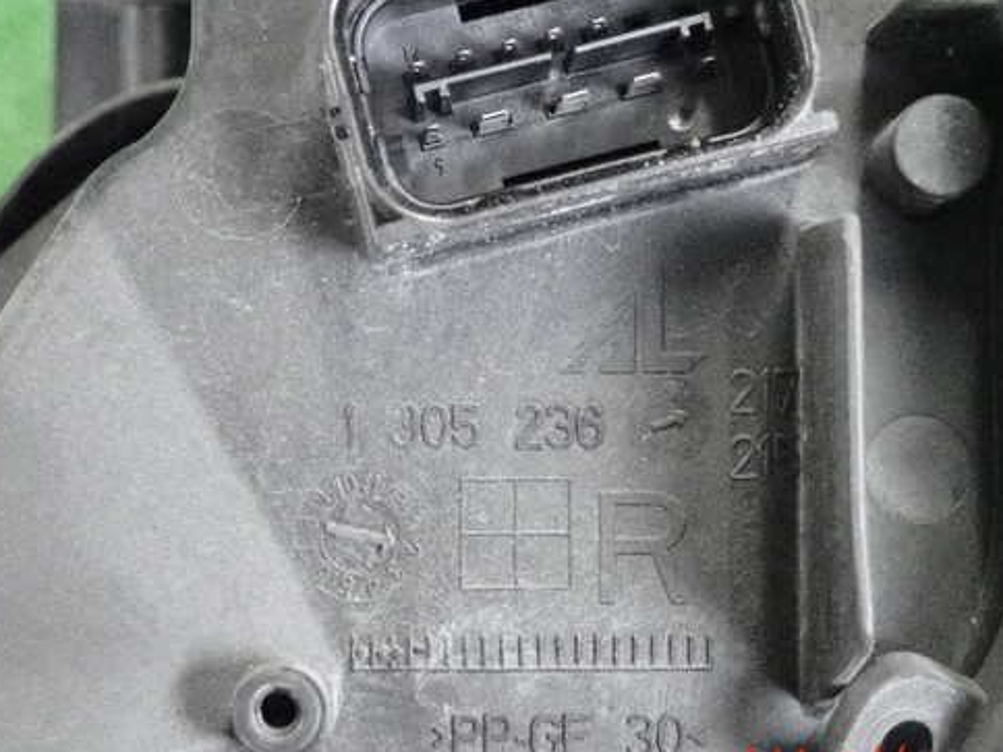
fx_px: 2405
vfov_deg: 17.8
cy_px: 327
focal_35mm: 83
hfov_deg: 23.5
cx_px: 593
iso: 6400
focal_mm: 11.88
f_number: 3.8
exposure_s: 1/125
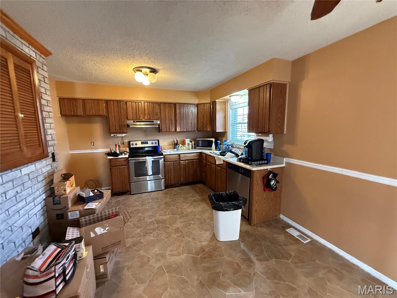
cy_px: 149
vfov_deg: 85.7
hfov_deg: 102.1
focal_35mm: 14
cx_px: 198
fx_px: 161
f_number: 2.2
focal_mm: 2.22
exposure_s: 1/60
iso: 800
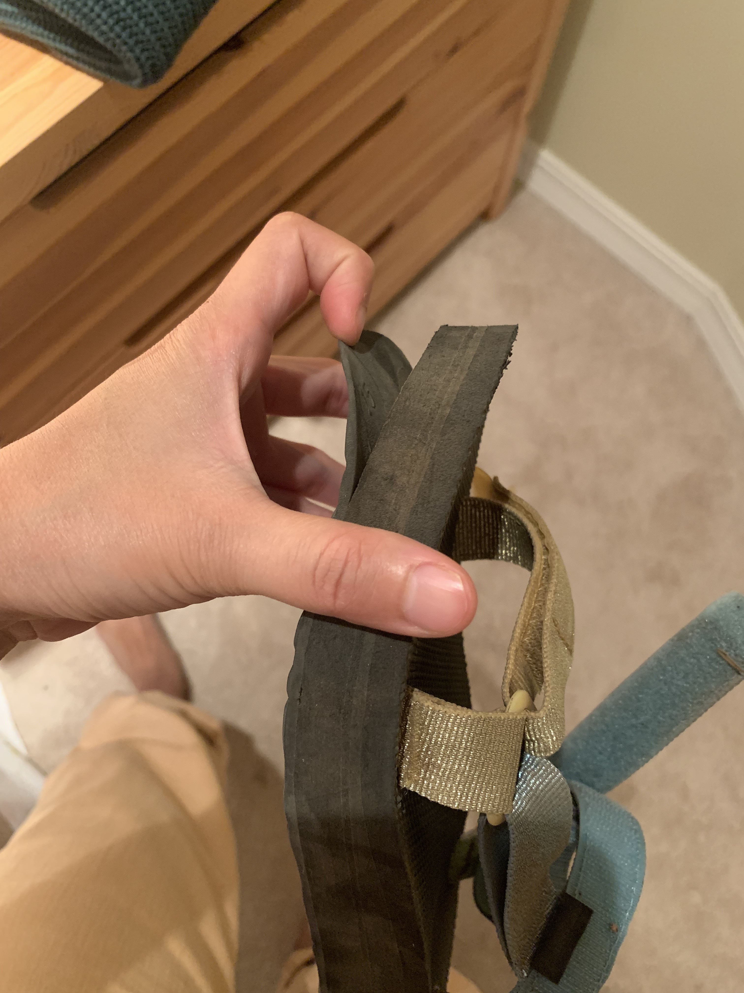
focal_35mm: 26
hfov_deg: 53.1
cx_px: 372
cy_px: 496
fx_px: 745
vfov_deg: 67.3
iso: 500
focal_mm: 4.25
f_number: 1.8
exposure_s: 1/30
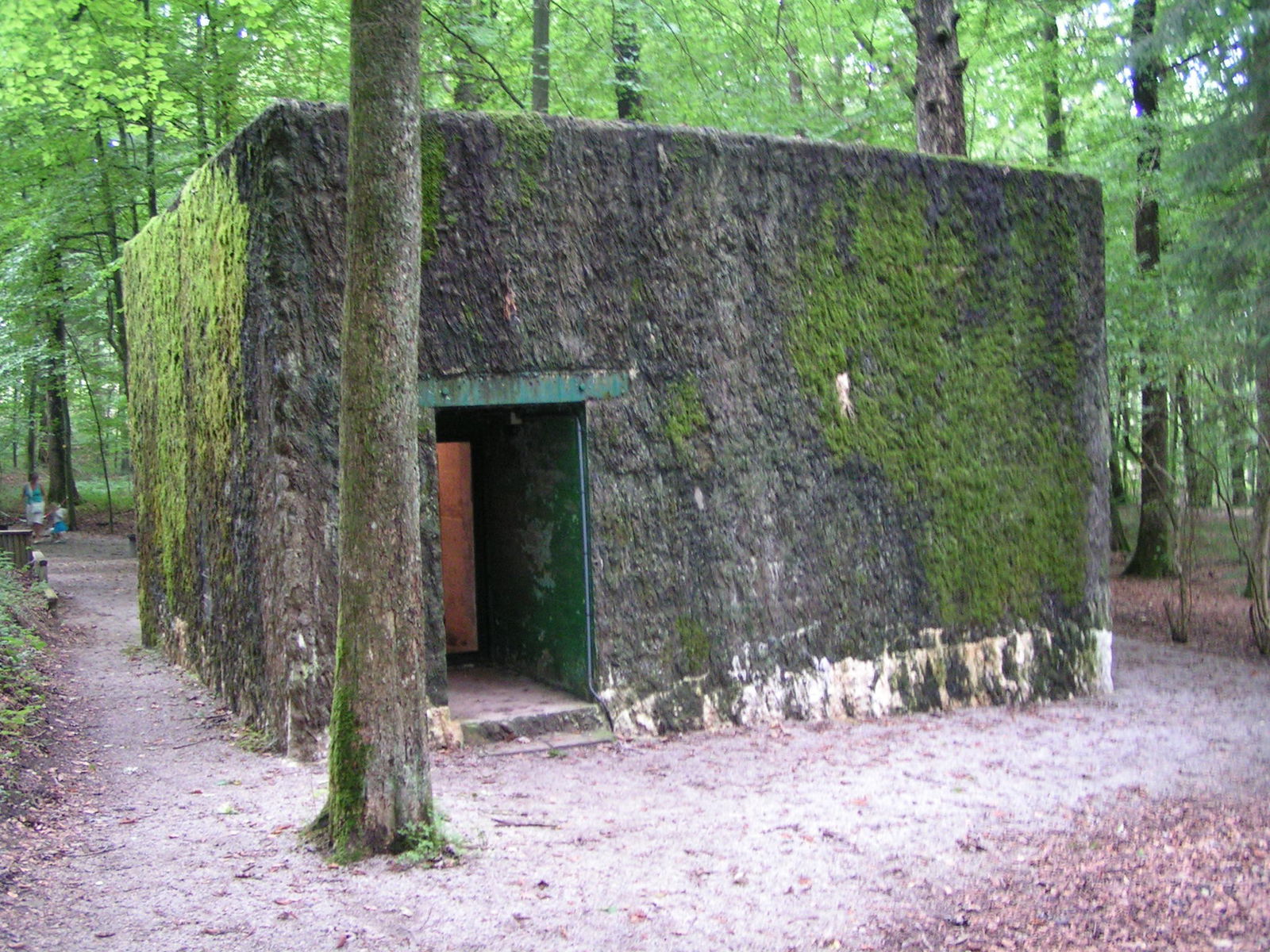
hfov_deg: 49.0
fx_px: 1394
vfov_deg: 37.7
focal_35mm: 38
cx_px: 635
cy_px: 476
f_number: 2.8
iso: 200
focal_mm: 5.8
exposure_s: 1/8
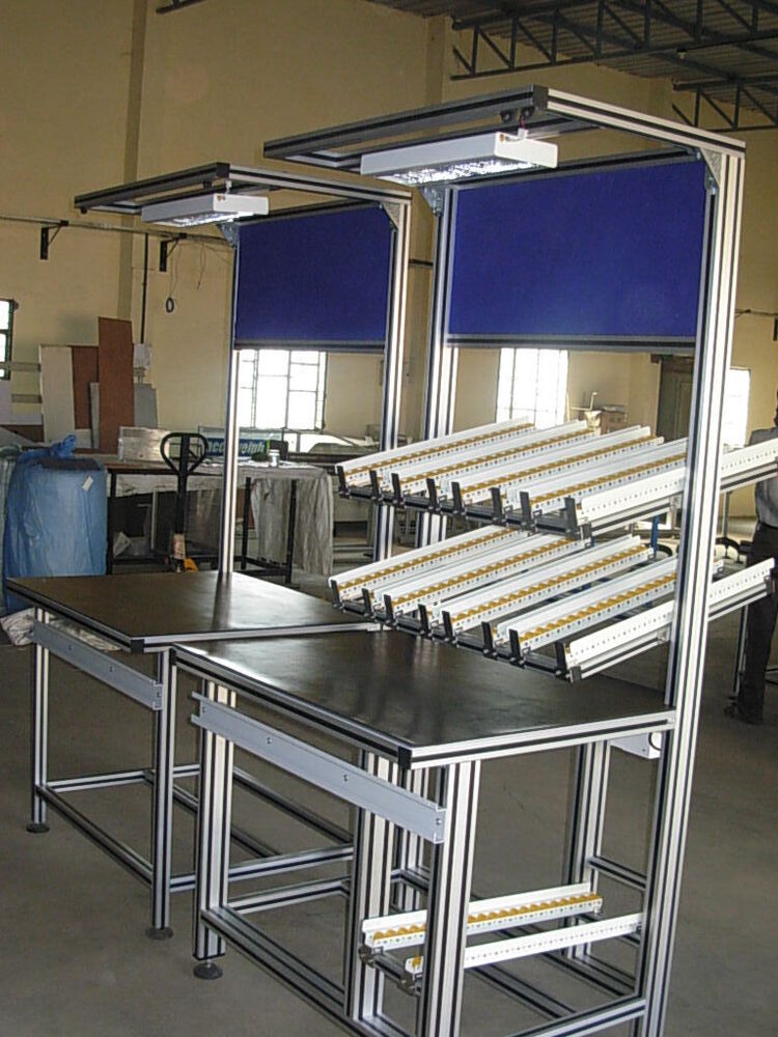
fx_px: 1349
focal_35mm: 45
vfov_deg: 42.1
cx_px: 389
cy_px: 518
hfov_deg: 32.2
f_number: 3.1
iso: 274
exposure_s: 1/78.3
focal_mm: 7.5
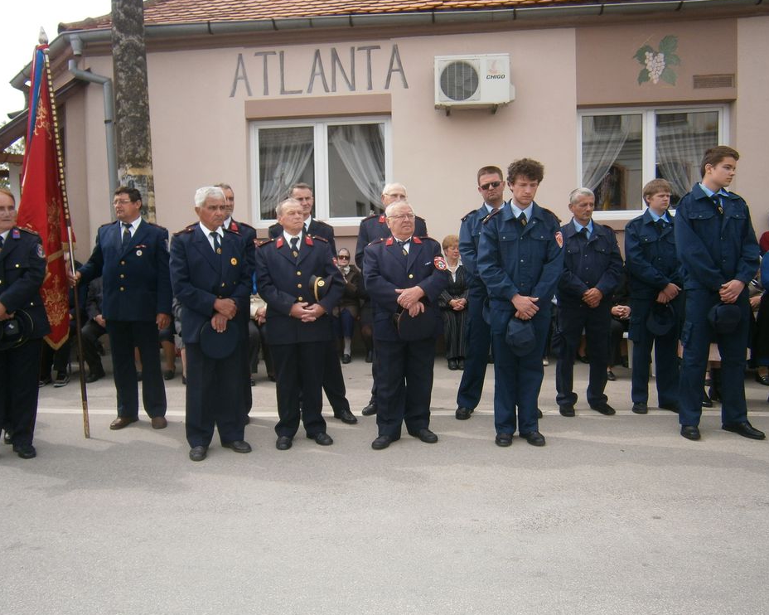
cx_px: 368
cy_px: 308
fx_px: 637
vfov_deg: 51.5
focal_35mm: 28
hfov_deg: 62.2
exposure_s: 1/640
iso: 80
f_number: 2.8
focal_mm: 4.7
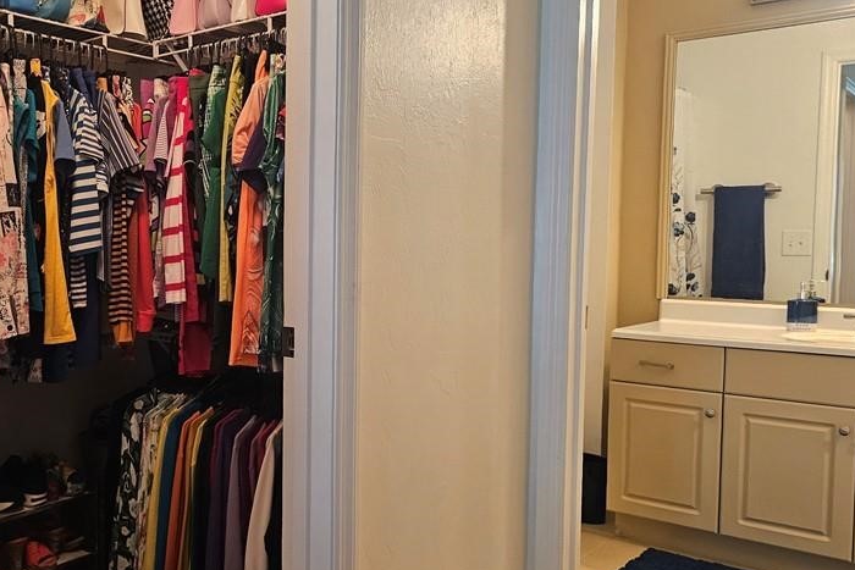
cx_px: 264
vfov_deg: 37.9
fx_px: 831
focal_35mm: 35
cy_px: 292
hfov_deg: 53.0
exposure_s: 1/120
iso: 1000
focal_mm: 6.3
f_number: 1.7
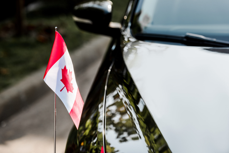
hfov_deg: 19.4
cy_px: 76
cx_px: 114
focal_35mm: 105
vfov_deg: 13.1
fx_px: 668
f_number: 4.5
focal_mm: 105
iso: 100
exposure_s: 1/640
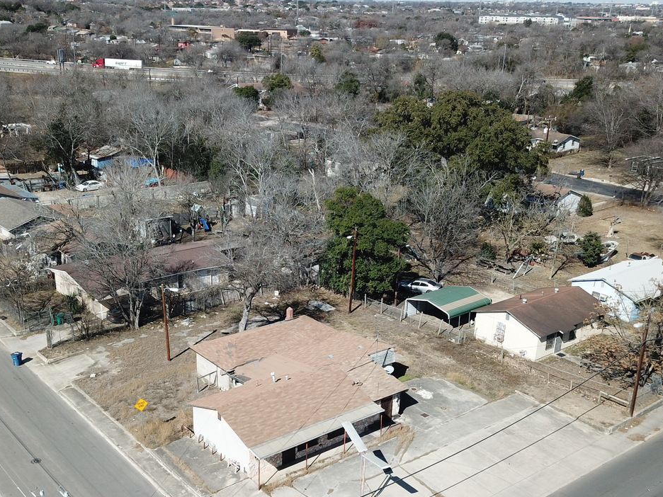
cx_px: 288
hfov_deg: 46.7
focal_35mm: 40
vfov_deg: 35.5
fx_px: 766
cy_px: 347
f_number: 2.2
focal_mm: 4.73
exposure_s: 1/1600
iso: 100
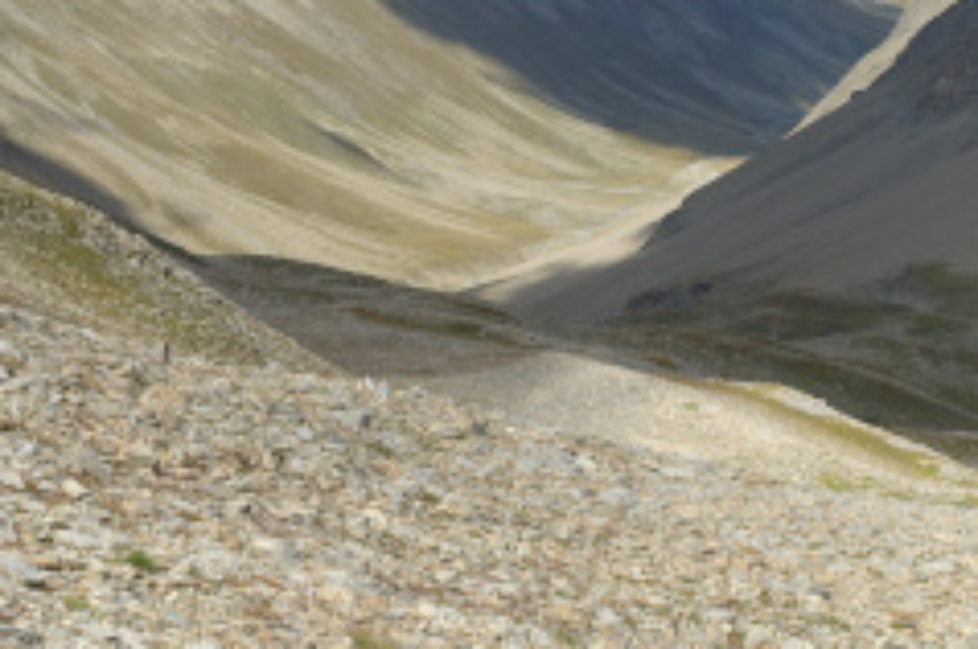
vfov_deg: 13.1
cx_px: 296
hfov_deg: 19.8
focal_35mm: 103
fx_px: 2794
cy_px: 6
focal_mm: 17.9
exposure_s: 1/125
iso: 125
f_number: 4
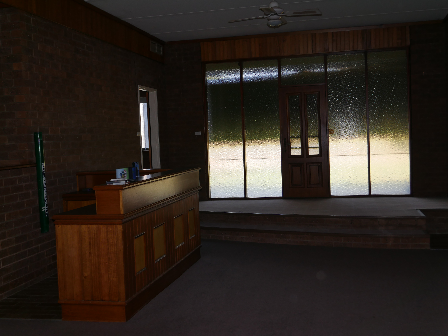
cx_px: 224
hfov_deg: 44.8
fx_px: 544
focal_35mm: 42
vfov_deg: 34.4
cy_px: 168
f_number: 4.6
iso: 200
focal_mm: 21
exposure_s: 1/80
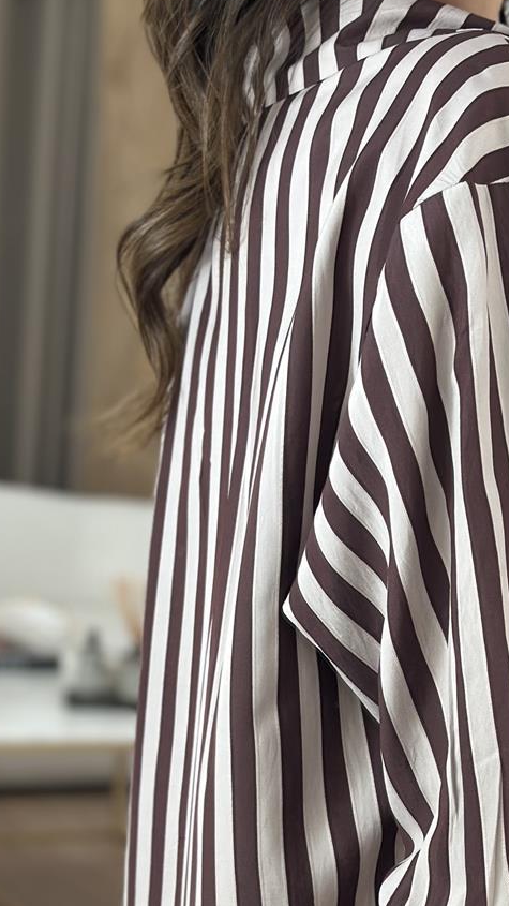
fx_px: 2377
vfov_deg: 21.4
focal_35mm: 99
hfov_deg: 12.1
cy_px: 653
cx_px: 461
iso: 64
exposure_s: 1/141
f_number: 1.78
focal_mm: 6.86
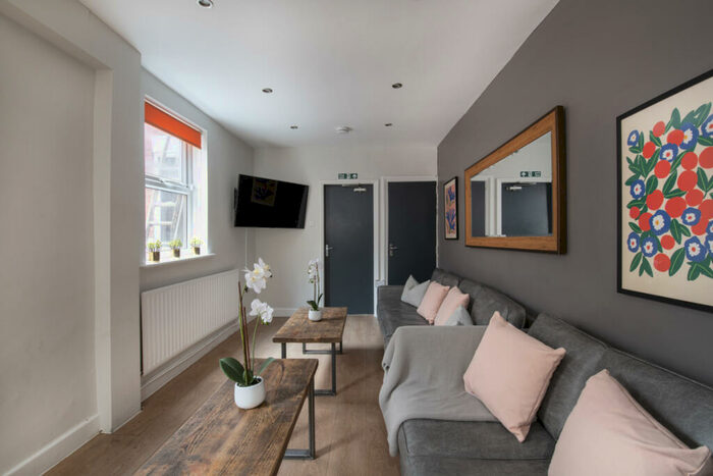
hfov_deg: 96.7
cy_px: 238
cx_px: 356
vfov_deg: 73.8
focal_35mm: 16
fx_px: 317
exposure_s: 6
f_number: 11
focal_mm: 16
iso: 200
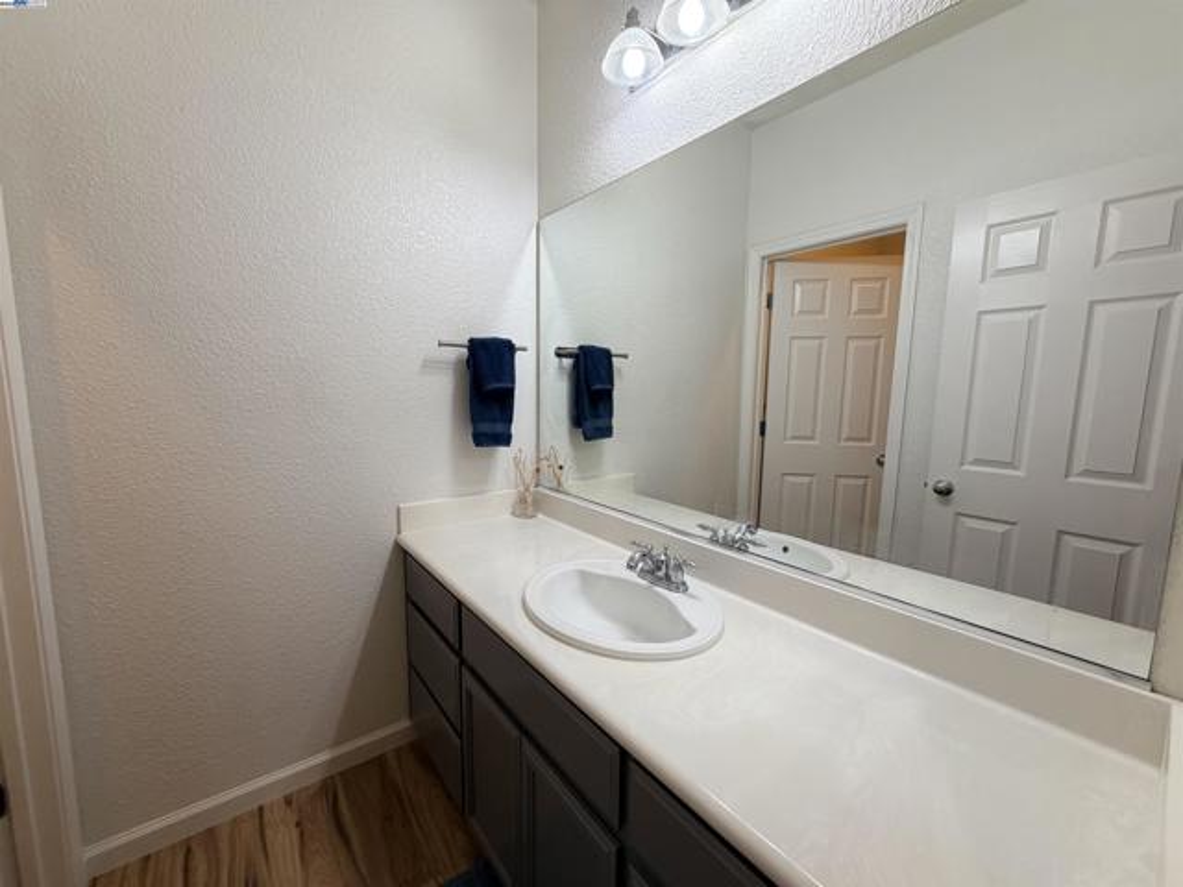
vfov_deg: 85.7
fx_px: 478
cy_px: 444
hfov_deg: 102.1
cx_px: 592
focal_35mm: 14
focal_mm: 2.22
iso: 200
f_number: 2.2
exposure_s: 1/120
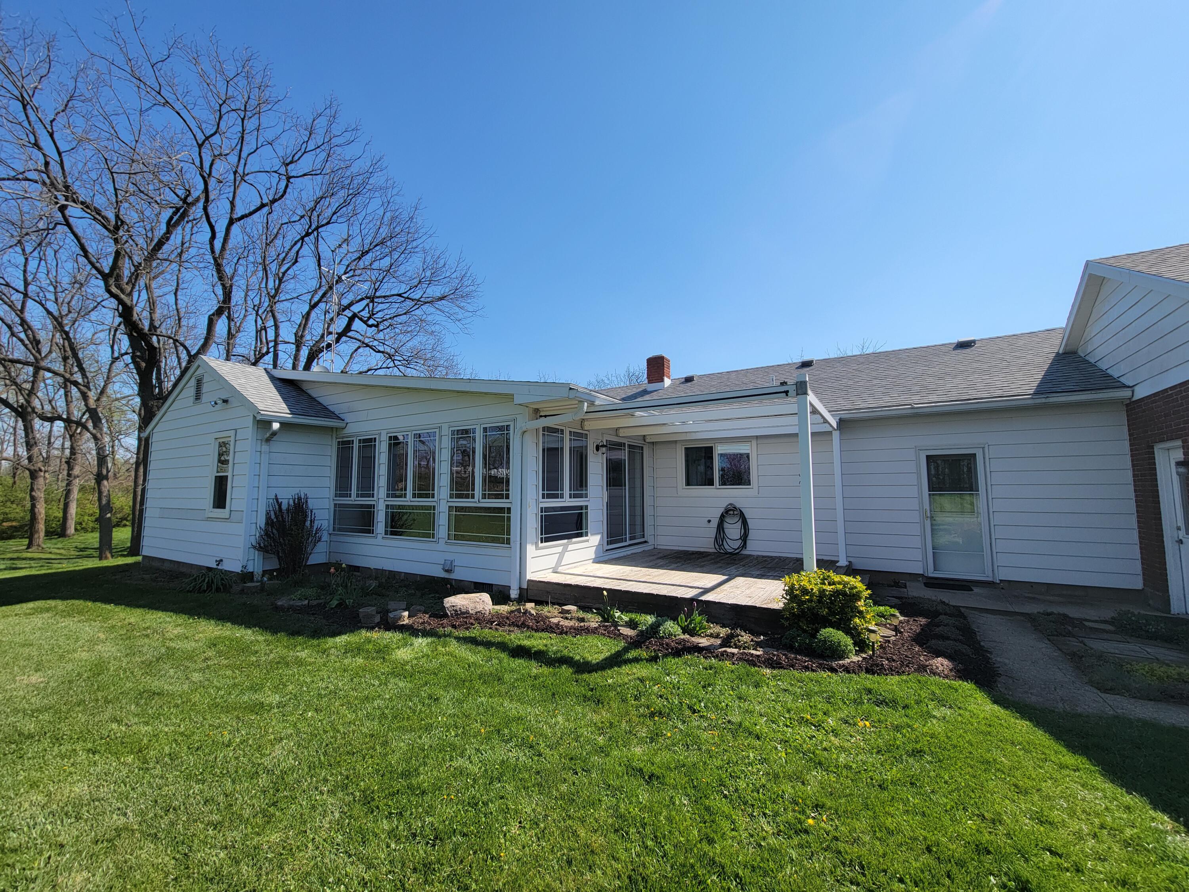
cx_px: 594
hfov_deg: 106.2
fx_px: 447
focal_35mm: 13
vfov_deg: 89.9
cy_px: 446
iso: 50
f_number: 2.2
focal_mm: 2.2
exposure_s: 1/1690
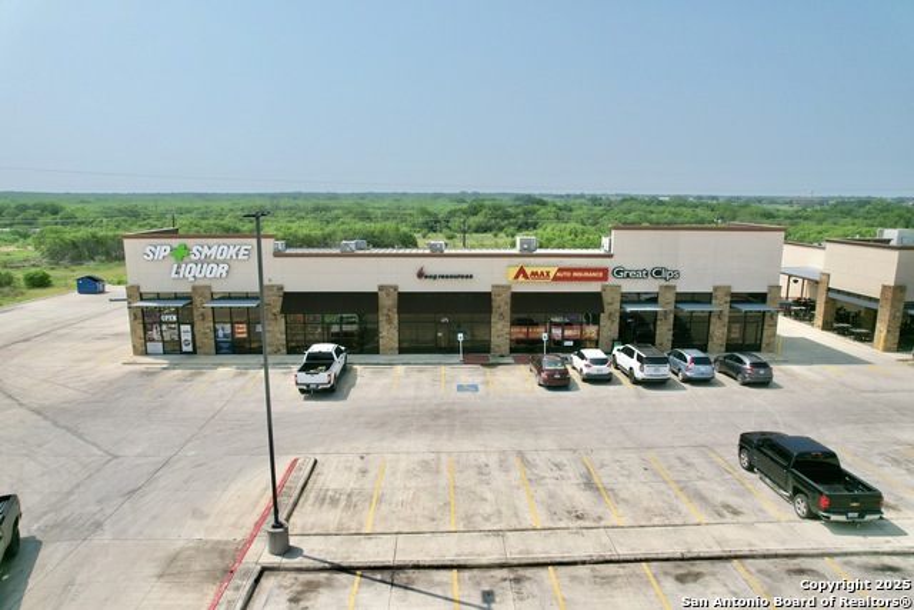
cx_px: 457
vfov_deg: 57.3
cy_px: 305
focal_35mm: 22
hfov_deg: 78.6
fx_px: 559
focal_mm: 8.38
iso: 110
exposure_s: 1/2500
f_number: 2.8
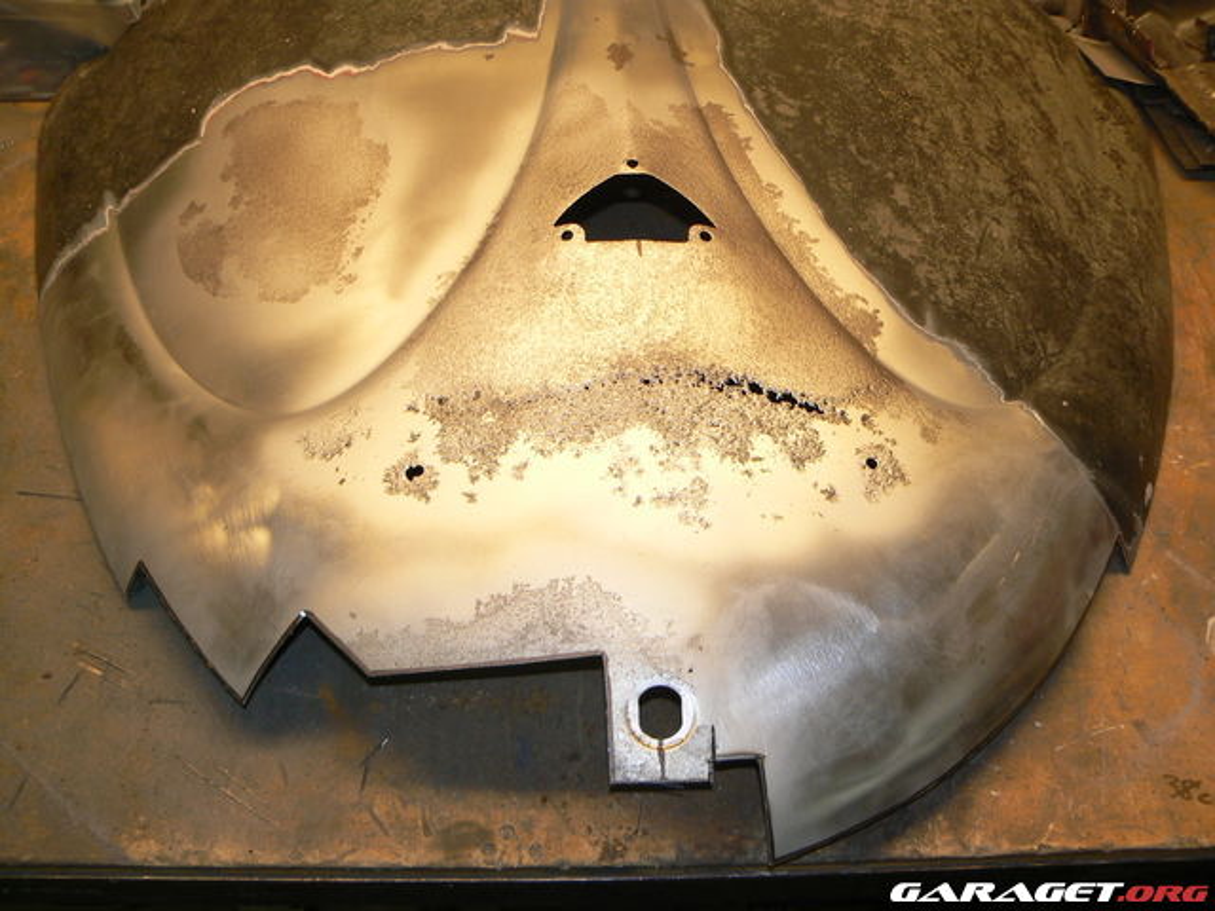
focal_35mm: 36
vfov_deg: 39.7
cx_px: 608
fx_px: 1264
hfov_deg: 51.4
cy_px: 456
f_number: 2.8
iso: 100
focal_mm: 6
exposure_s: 1/30
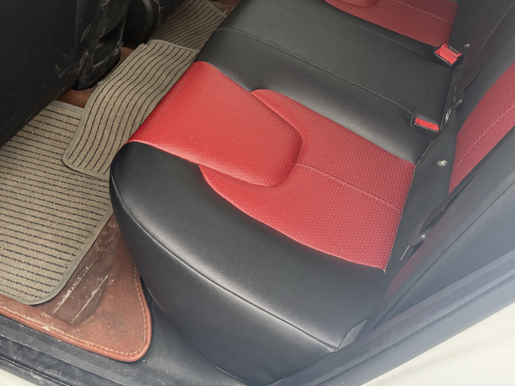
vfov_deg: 29.5
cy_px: 32
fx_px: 699
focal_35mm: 47
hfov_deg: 40.2
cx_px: 197
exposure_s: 1/175
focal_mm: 6.76
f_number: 1.78
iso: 200
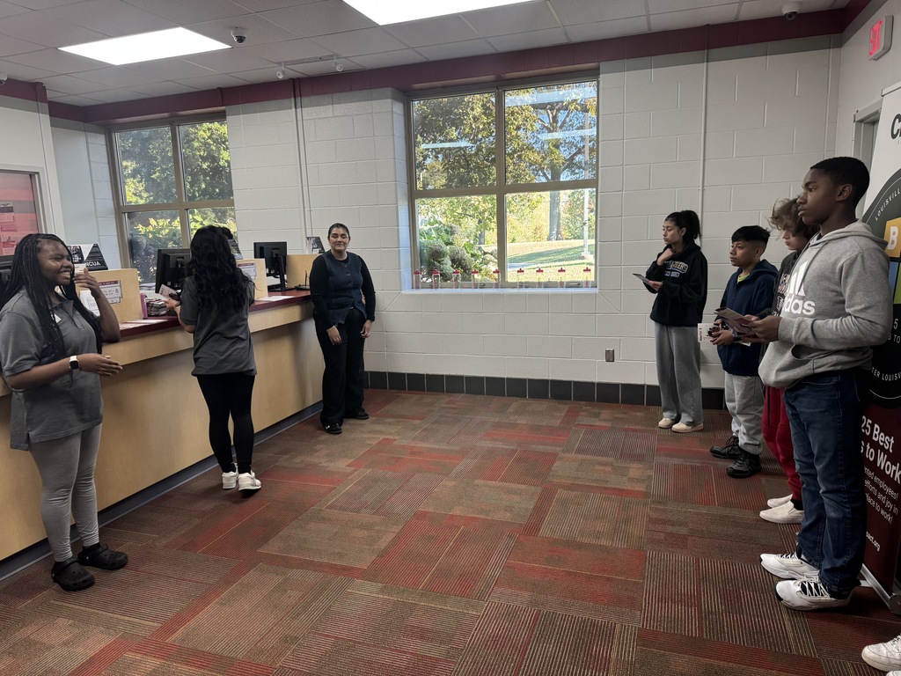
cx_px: 450
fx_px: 625
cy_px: 338
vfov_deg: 56.8
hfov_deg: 71.6
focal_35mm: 24
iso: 200
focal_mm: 6.76
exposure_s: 1/120
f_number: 1.78
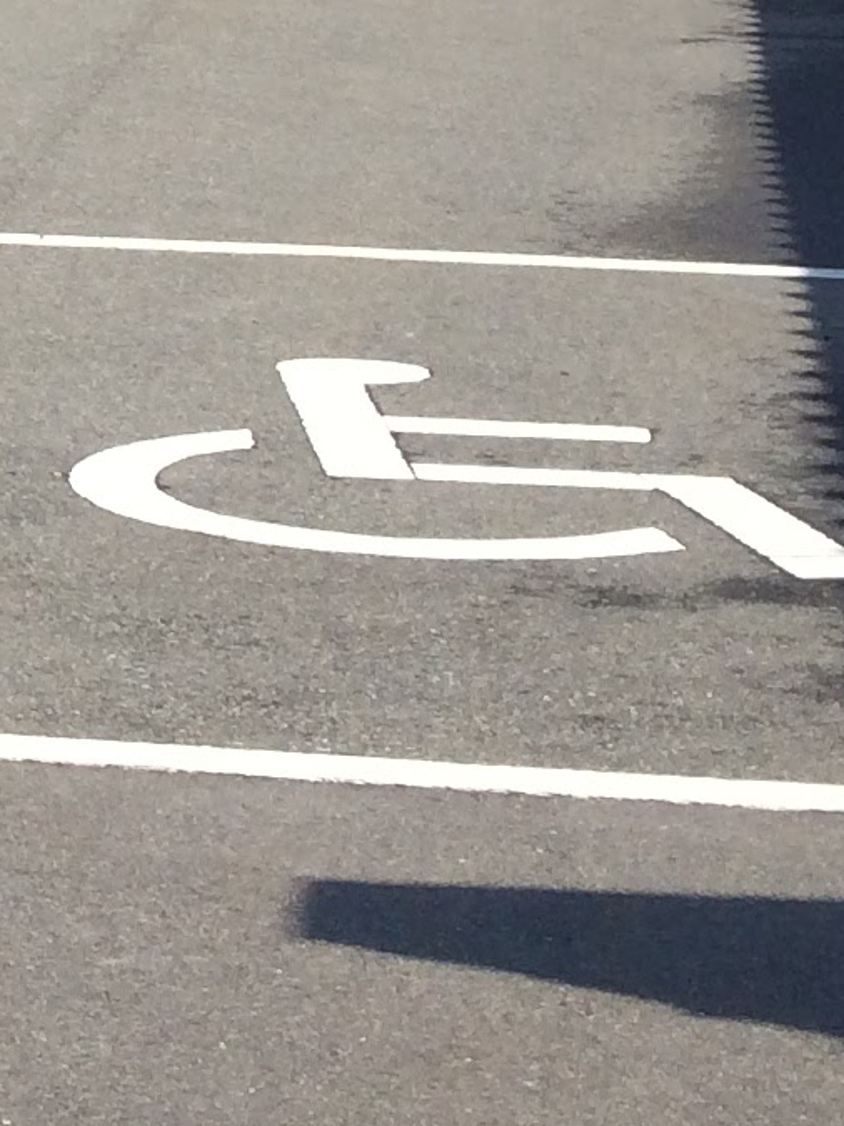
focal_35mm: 145
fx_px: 4715
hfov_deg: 9.2
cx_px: -1189
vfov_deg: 12.8
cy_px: -604
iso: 32
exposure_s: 1/1866
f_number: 2.2
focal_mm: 4.12
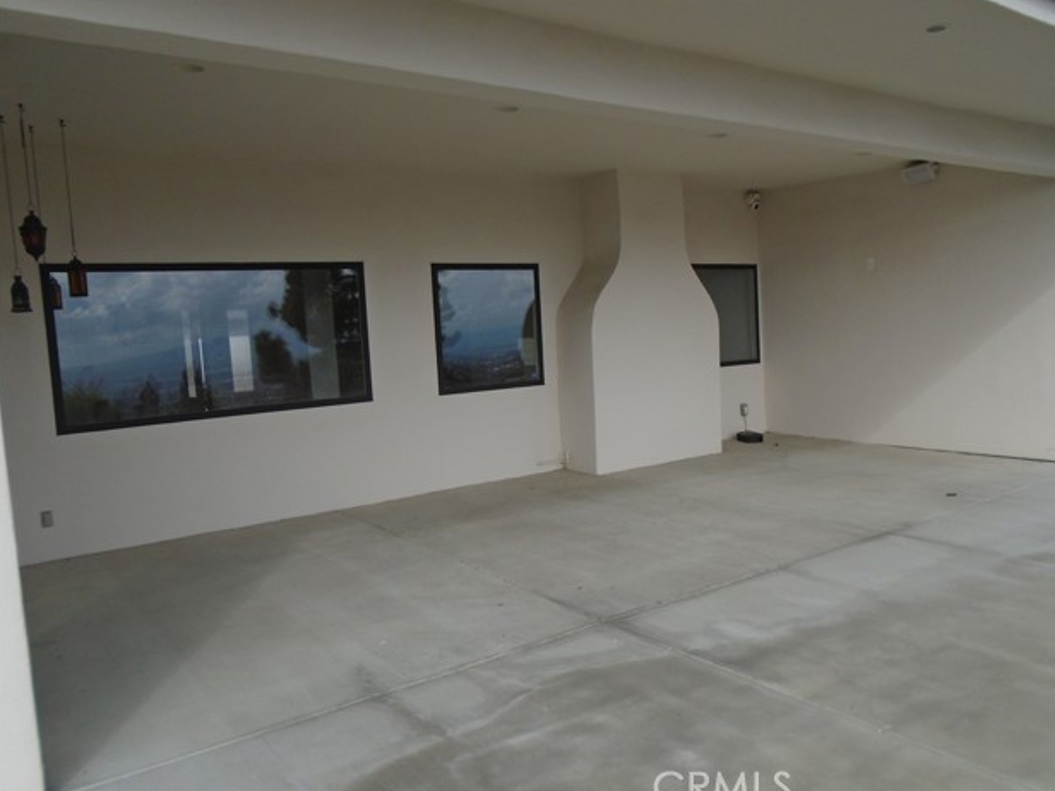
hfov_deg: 65.3
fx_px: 823
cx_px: 543
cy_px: 401
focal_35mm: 27
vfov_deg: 51.4
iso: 100
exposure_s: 1/1000
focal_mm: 4.6
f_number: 3.2
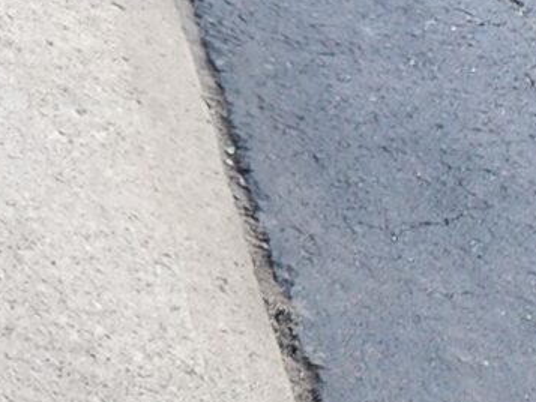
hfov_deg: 9.2
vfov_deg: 7.9
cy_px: -752
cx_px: -1147
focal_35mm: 165
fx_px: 2556
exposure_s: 1/180
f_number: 1.8
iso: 80
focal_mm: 6.4
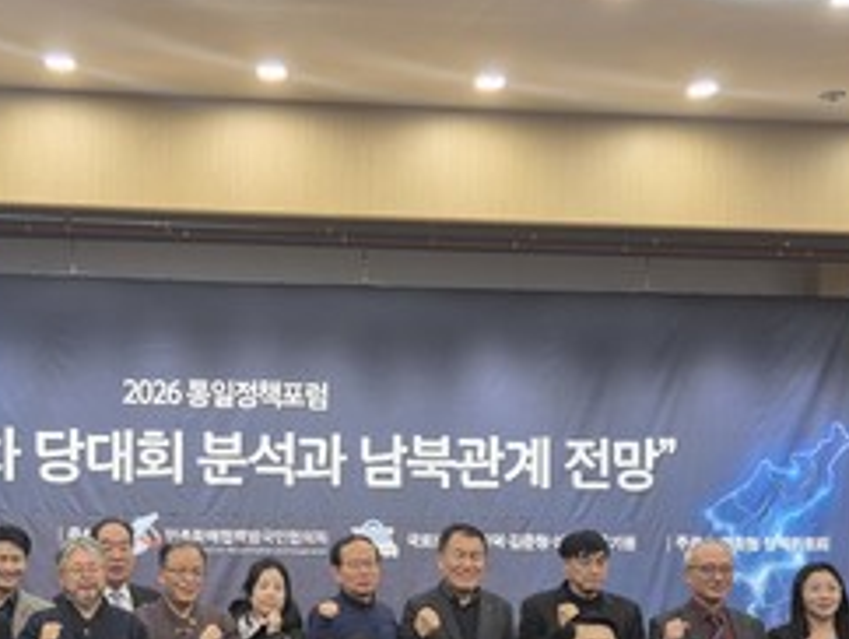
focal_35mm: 57
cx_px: 214
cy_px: 485
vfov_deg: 25.4
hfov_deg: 33.1
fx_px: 1399
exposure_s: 1/120
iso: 160
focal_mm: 5.4
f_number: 1.8
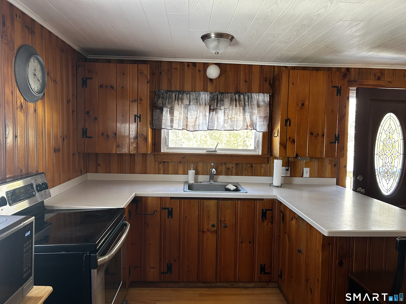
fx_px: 305
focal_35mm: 26
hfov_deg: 67.3
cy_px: 152
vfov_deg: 53.1
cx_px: 203
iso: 160
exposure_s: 1/60
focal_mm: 5.7
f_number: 1.5
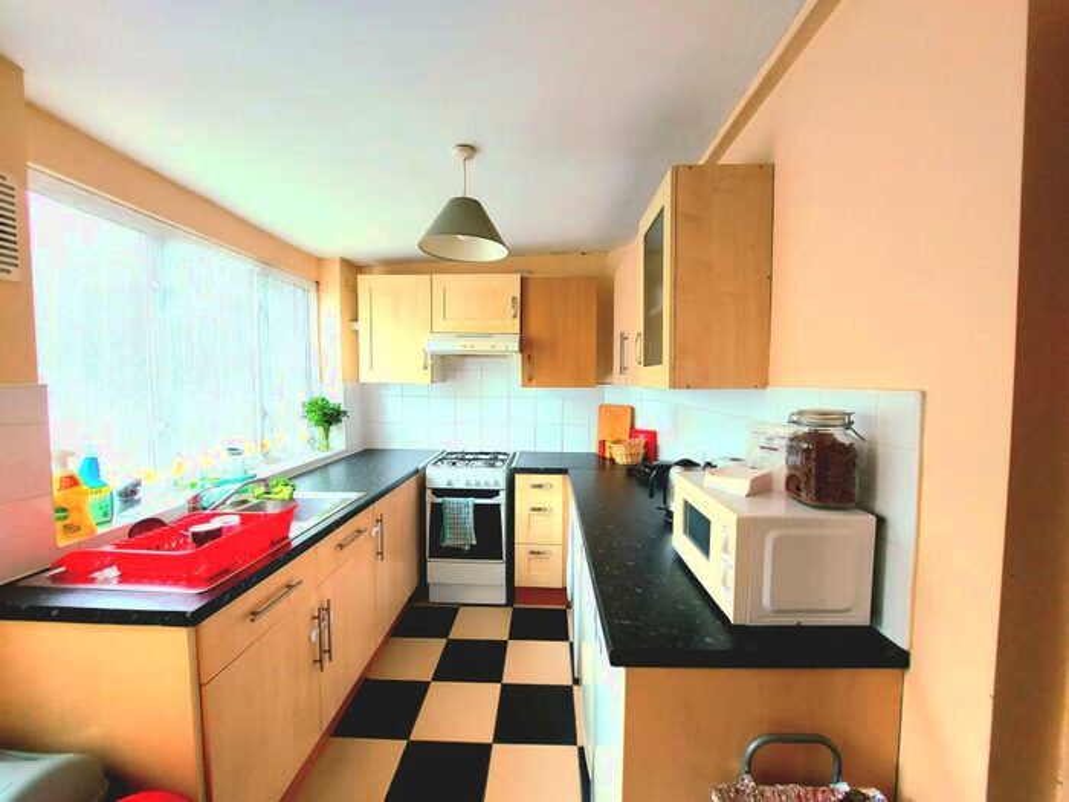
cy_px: 401
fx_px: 401
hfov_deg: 106.2
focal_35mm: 13
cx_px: 534
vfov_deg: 89.9
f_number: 2.2
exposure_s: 1/50
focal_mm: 1.74
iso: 64
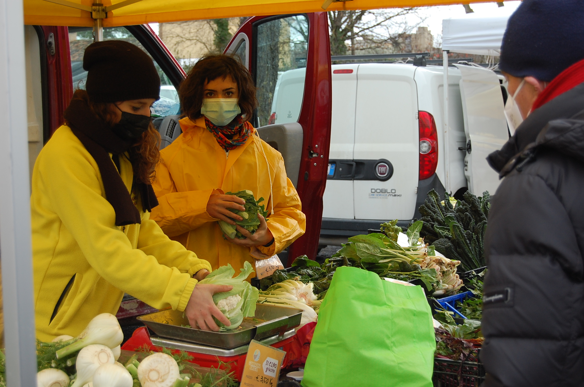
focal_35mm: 68
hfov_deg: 29.9
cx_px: 292
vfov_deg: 20.1
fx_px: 1093
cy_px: 194
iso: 320
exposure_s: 1/125
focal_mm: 45
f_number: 5.6
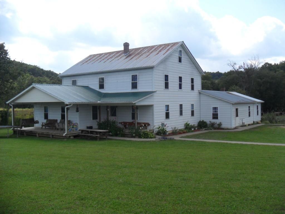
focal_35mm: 35
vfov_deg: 40.7
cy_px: 107
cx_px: 142
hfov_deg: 52.6
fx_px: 288
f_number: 7.6
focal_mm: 6.3
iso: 80
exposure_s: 1/180
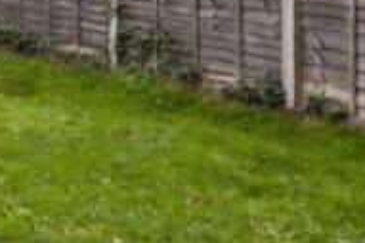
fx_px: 949
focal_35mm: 94
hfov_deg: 15.9
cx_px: -409
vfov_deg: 13.1
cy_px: -204
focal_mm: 17.5
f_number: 8
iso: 200
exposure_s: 1/125
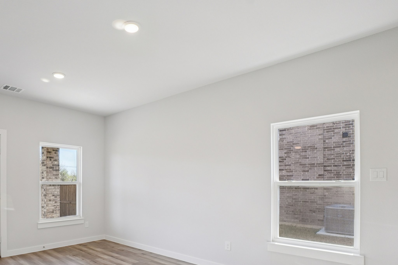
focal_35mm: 15
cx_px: 199
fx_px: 166
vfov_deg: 77.3
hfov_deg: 100.4
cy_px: 132
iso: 400
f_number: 8
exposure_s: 1/80
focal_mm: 10
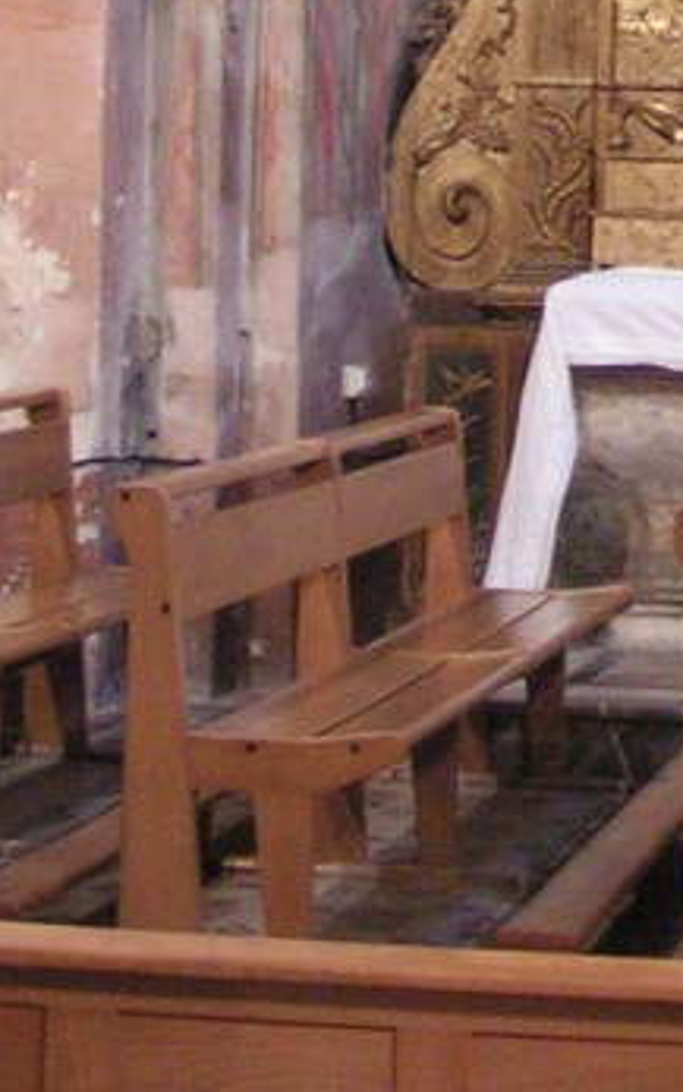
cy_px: -225
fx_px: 3691
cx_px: 951
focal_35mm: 124
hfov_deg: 10.3
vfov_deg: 16.1
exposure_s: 1/2.5
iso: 200
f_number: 2.8
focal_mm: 5.8
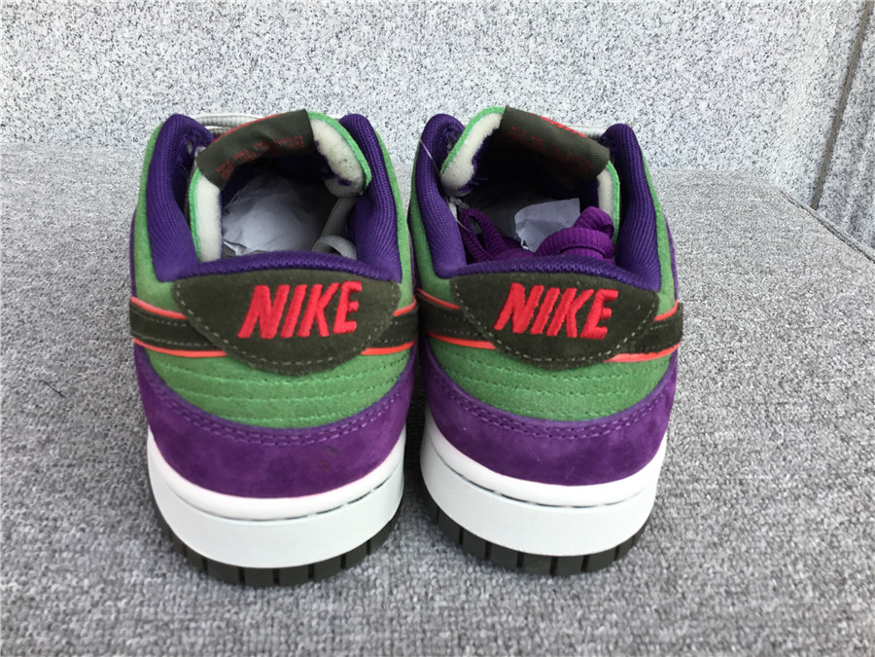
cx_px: 438
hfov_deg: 58.4
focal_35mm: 31
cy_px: 328
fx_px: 784
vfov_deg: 45.4
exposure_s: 1/226
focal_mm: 3.3
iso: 25
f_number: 2.4
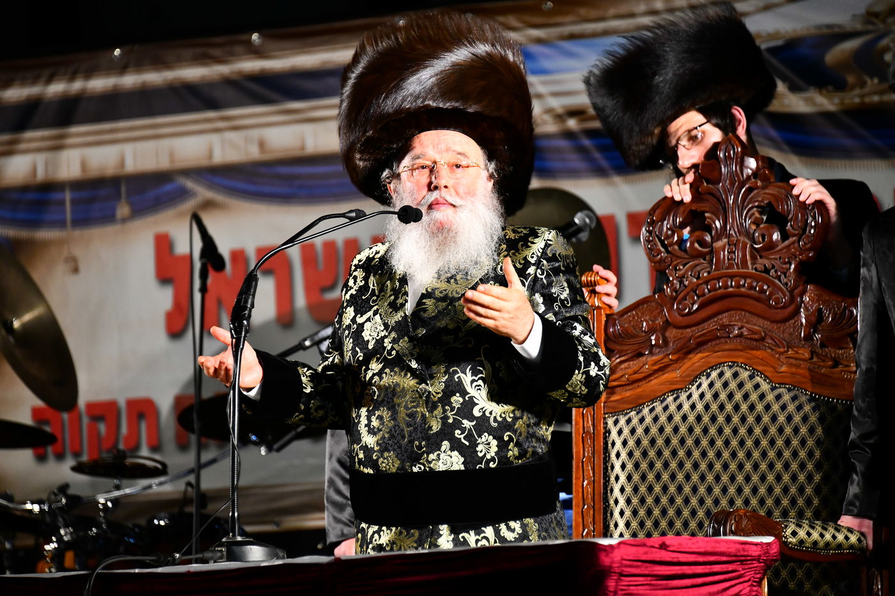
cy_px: 298
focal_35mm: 230
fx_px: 5717
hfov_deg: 9.0
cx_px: 448
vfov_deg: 6.0
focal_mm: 230
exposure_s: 1/200
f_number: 5.6
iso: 2000
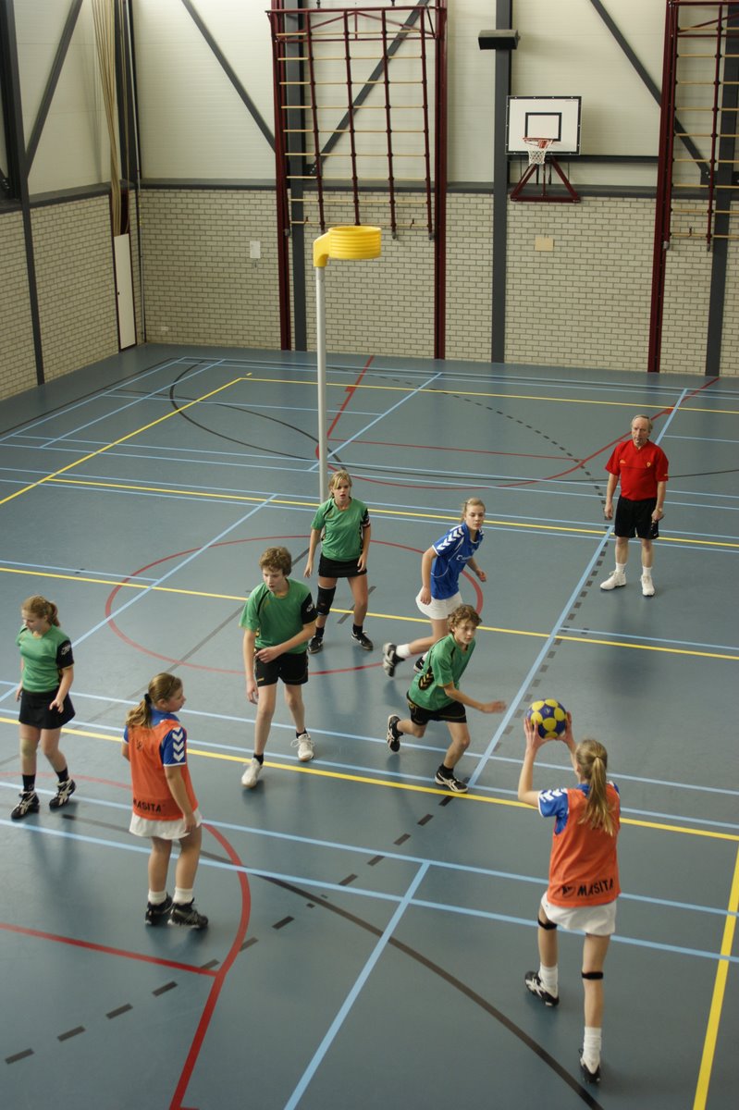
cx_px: 370
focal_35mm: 42
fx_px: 1294
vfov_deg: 46.4
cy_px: 555
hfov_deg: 31.9
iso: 400
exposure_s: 1/200
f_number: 2.8
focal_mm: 28
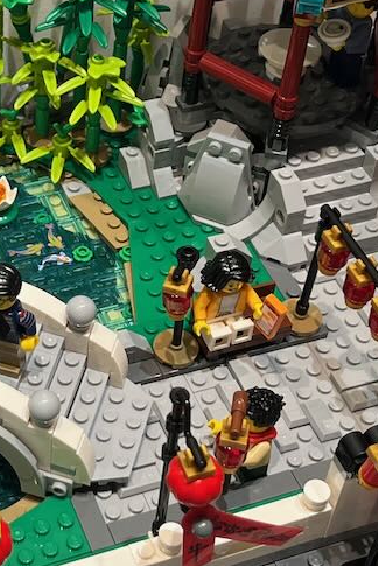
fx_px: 1227
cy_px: 229
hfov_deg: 17.2
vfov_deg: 25.9
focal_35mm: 78
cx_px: 15
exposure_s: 1/120
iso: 125
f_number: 1.6
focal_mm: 5.1
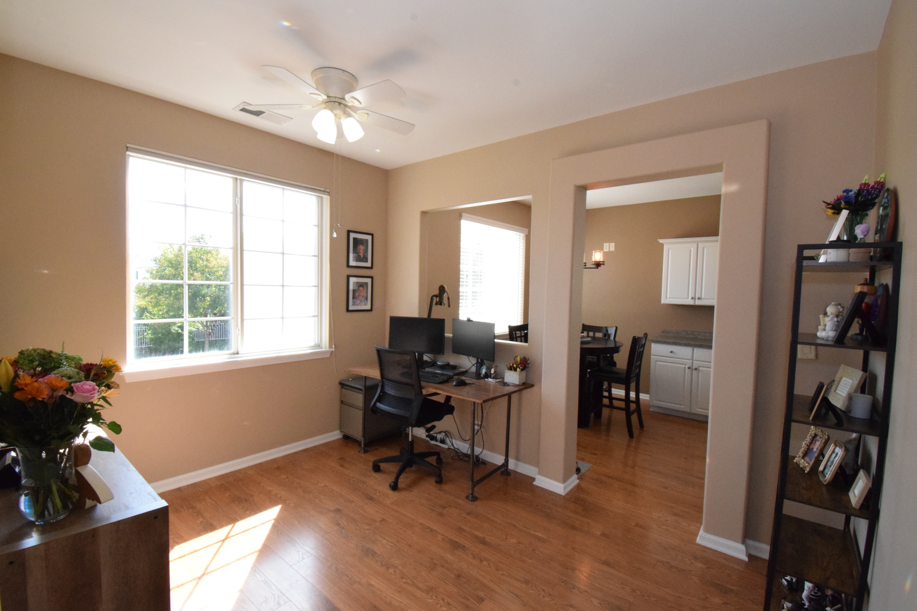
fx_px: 382
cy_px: 306
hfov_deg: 100.4
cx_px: 458
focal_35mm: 15
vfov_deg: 77.3
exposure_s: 1/160
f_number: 18
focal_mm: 10
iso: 5000
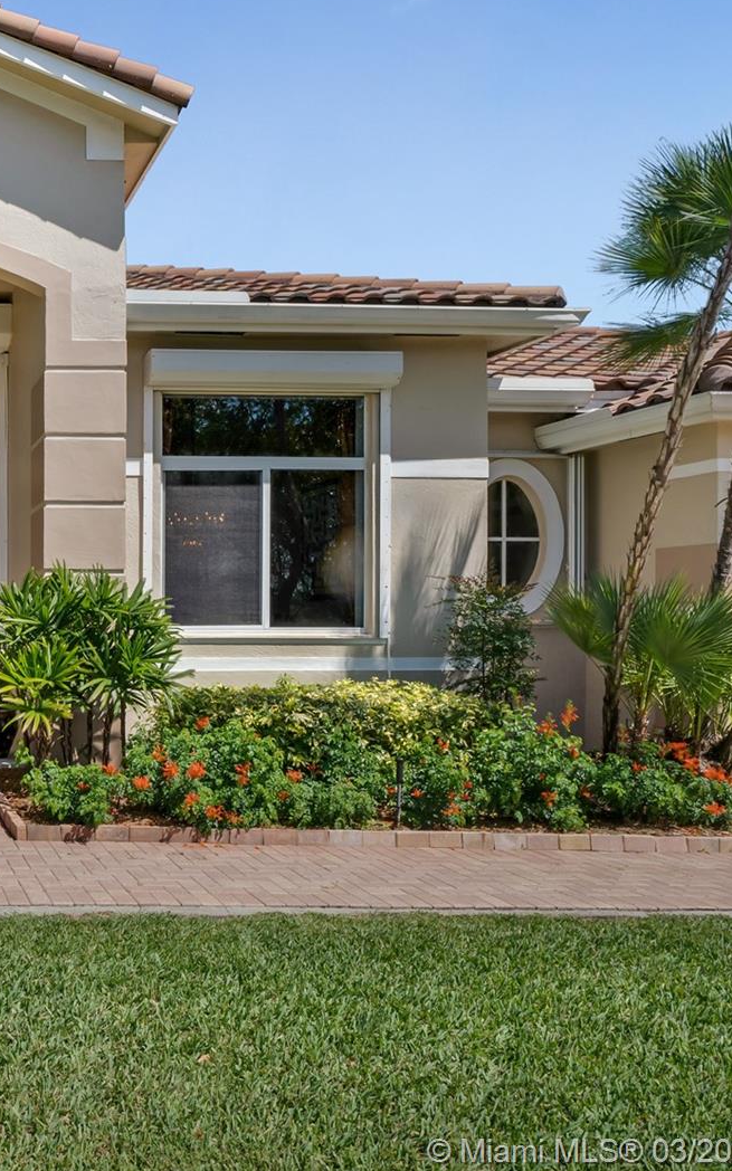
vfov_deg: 66.5
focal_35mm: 28
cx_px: -104
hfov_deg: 36.5
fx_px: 894
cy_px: 579
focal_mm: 12
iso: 125
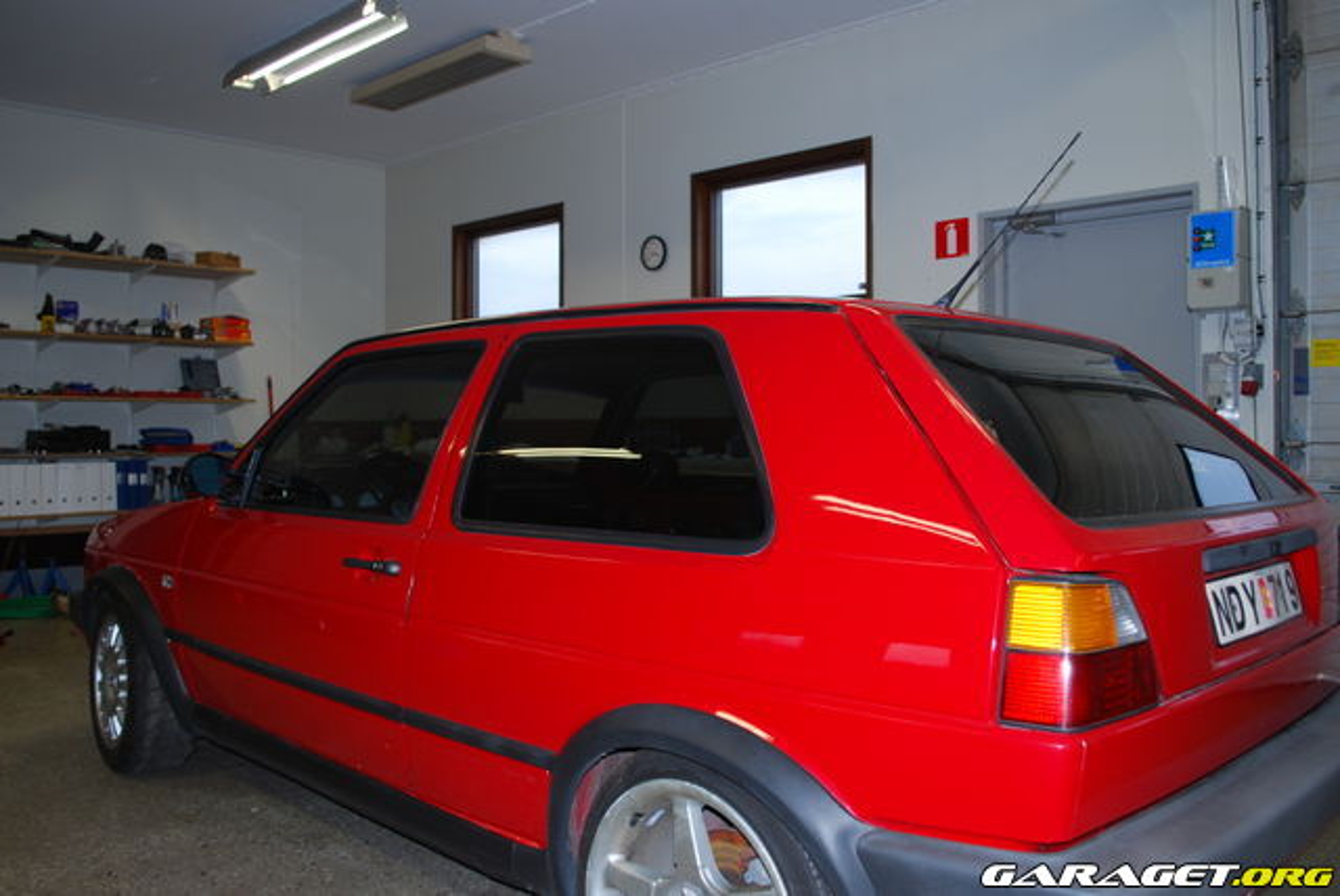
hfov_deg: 61.9
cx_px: 670
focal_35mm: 30
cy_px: 448
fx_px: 1118
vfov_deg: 43.7
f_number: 3.8
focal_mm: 20
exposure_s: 1/60
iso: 200
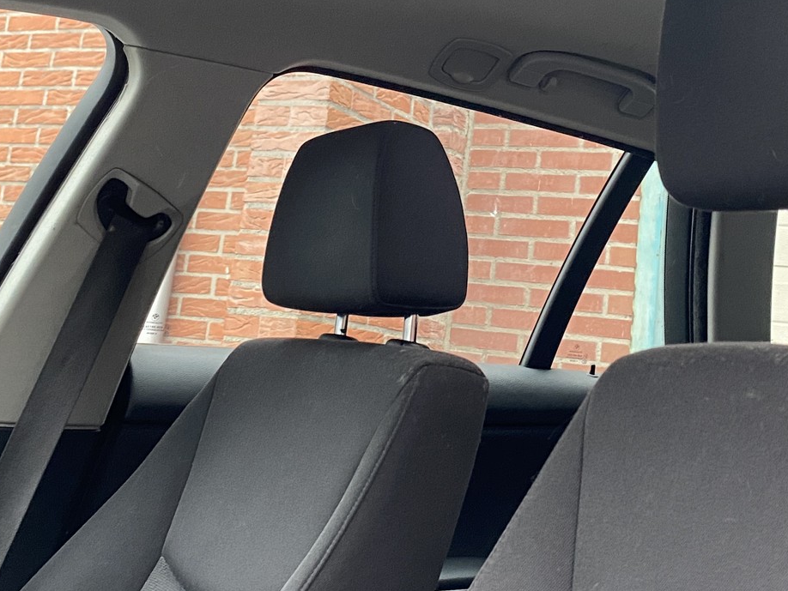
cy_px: 99
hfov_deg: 33.2
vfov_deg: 24.7
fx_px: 1321
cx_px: 454
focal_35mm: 58
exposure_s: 1/48
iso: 400
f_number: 1.8
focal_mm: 4.25
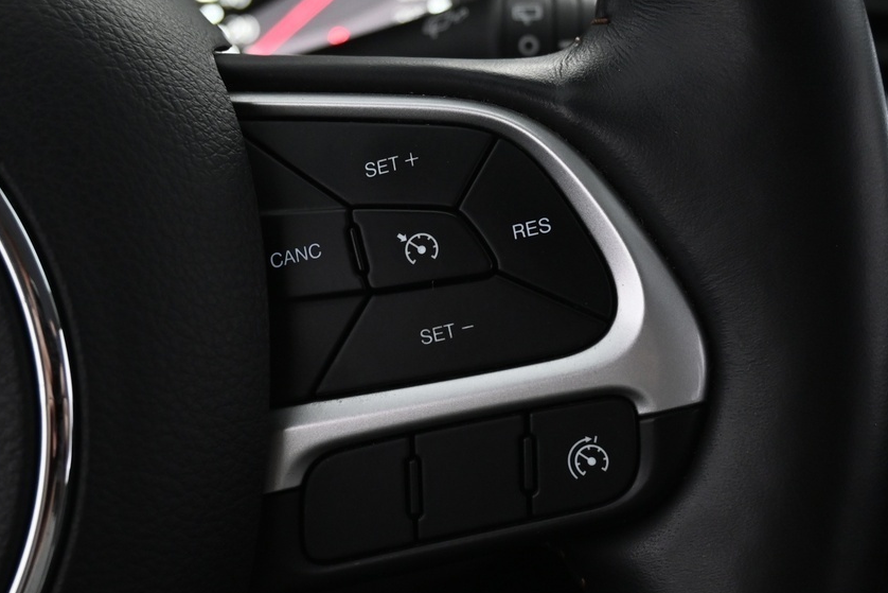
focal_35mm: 58
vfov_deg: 23.4
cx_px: 457
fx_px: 1431
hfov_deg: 34.5
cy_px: 265
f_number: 3.8
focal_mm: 20
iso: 900
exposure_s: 1/30
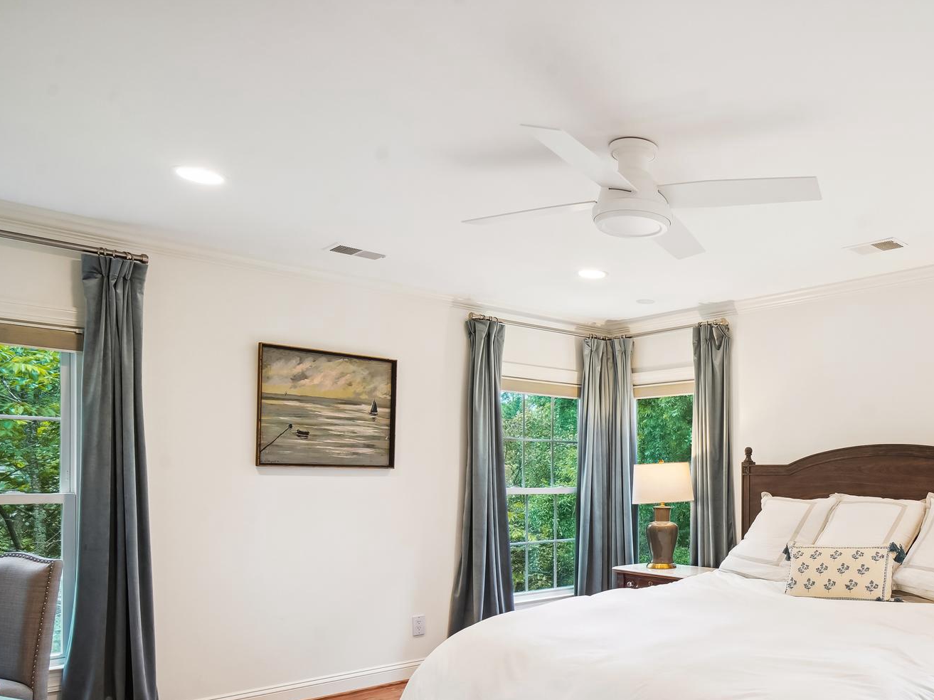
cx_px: 710
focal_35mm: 27
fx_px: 728
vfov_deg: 50.1
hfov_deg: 61.4
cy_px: 483
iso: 100
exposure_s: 1/2.5
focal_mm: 18
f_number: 8
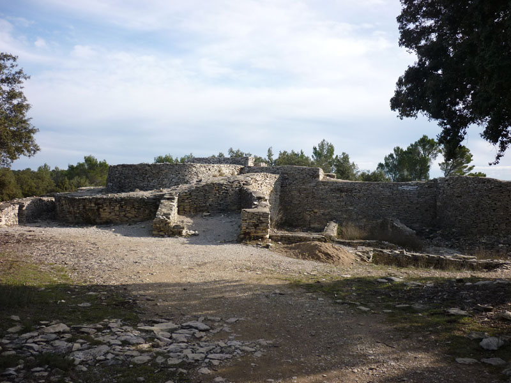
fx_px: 487
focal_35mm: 33
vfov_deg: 42.9
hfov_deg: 55.4
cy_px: 192
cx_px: 256
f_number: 2.8
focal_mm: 5.5
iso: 80
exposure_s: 1/800
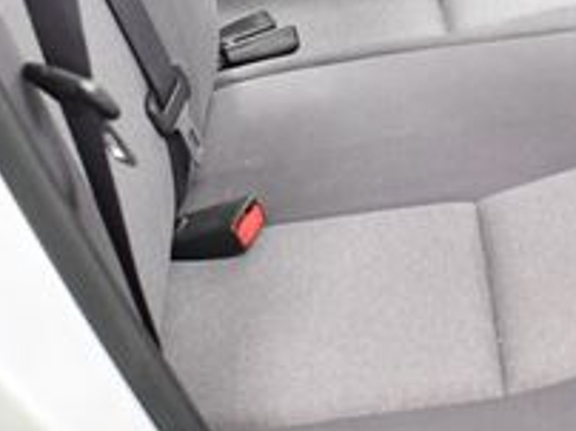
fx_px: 1828
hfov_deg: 17.7
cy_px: 17
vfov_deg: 13.3
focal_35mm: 110
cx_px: 473
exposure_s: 1/80
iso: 3200
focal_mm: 18
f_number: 3.5
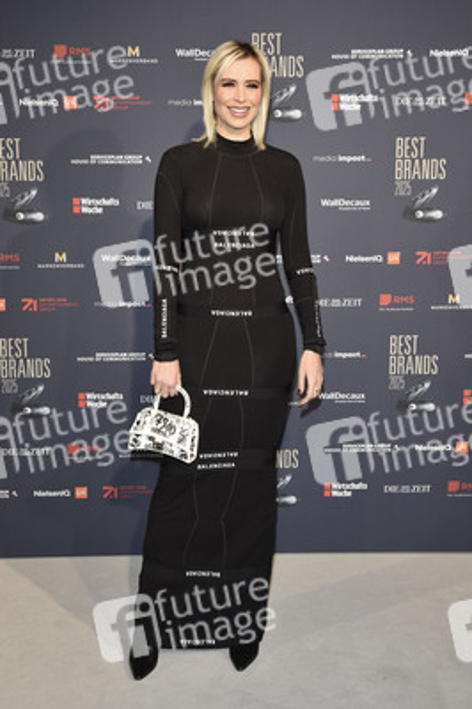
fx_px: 827
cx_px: 236
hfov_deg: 31.8
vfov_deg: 46.4
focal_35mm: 42
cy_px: 354
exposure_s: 1/250
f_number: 7.1
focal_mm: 42
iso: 1250
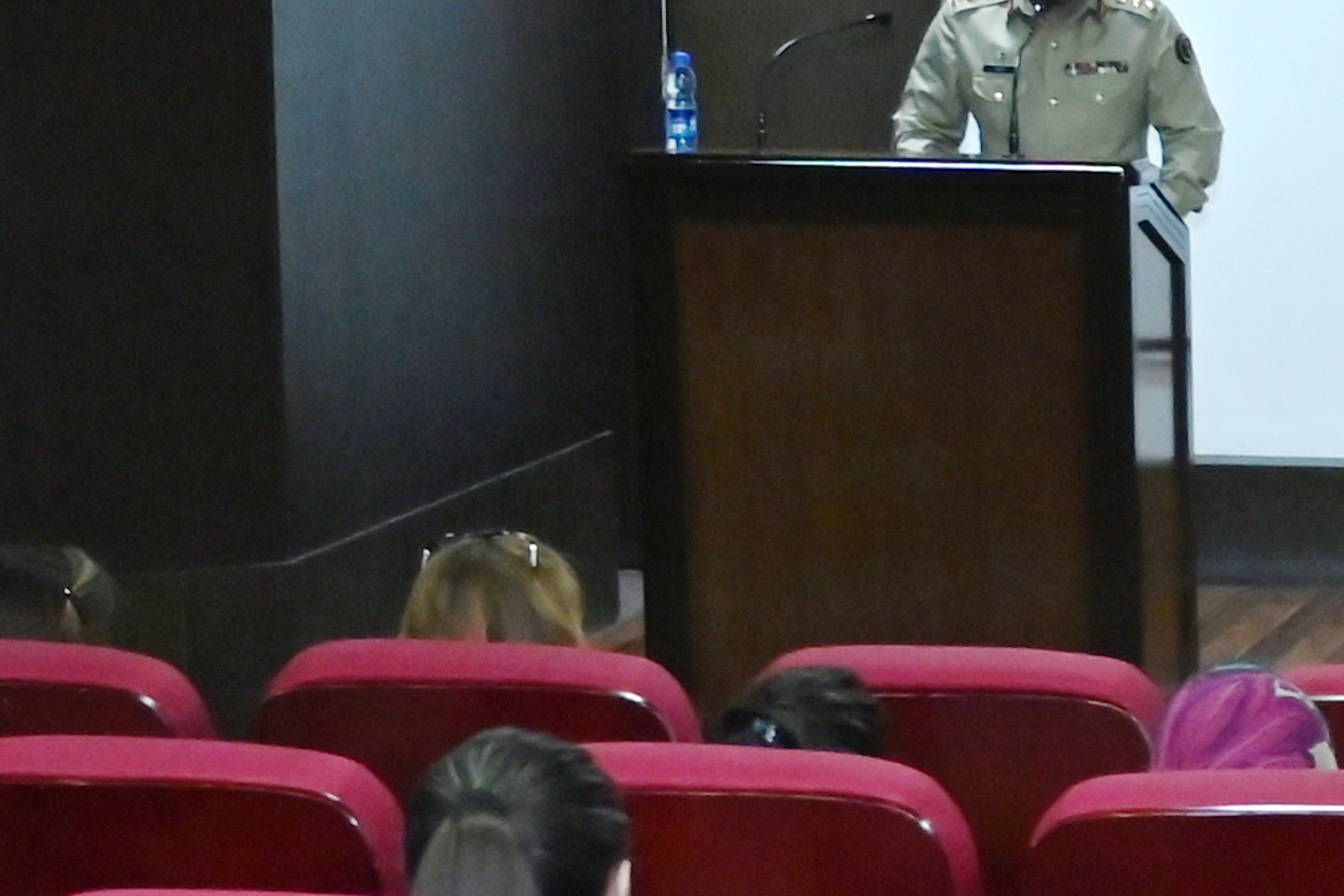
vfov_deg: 7.7
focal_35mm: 177
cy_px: 737
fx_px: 6608
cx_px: 2713
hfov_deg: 10.6
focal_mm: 29.5
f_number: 4
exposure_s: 1/125
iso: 2000
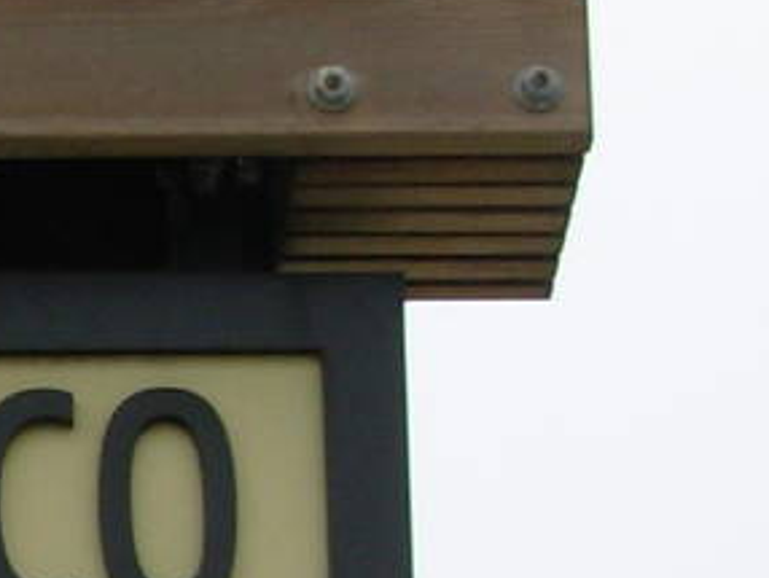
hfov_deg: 5.4
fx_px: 7960
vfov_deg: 4.2
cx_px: -855
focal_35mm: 358
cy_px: 500
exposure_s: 1/704
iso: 50
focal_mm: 10.5
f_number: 3.4
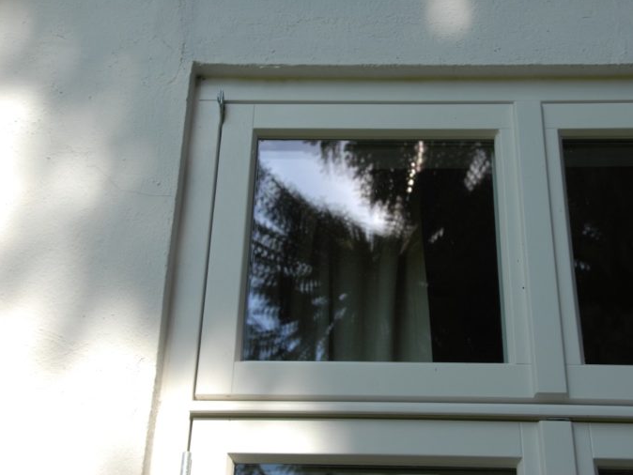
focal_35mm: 58
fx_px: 1053
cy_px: 236
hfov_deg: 33.4
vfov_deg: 25.4
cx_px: 344
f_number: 8
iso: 100
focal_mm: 35
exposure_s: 1/250
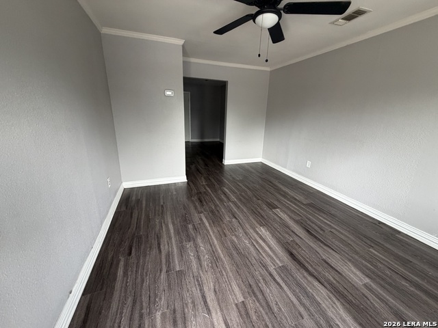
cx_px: 219
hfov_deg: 102.1
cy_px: 164
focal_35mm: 14
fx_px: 177
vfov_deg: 85.7
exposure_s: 1/118
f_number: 2.2
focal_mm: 2.22
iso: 320
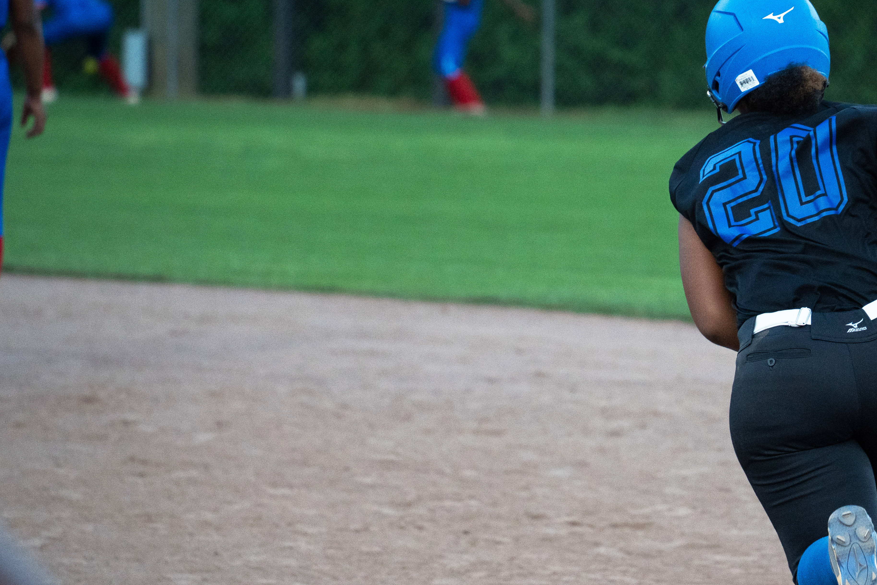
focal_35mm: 329
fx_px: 8015
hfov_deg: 6.3
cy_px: 291
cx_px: 663
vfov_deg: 4.2
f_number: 5.6
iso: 2000
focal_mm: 200
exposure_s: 1/1000
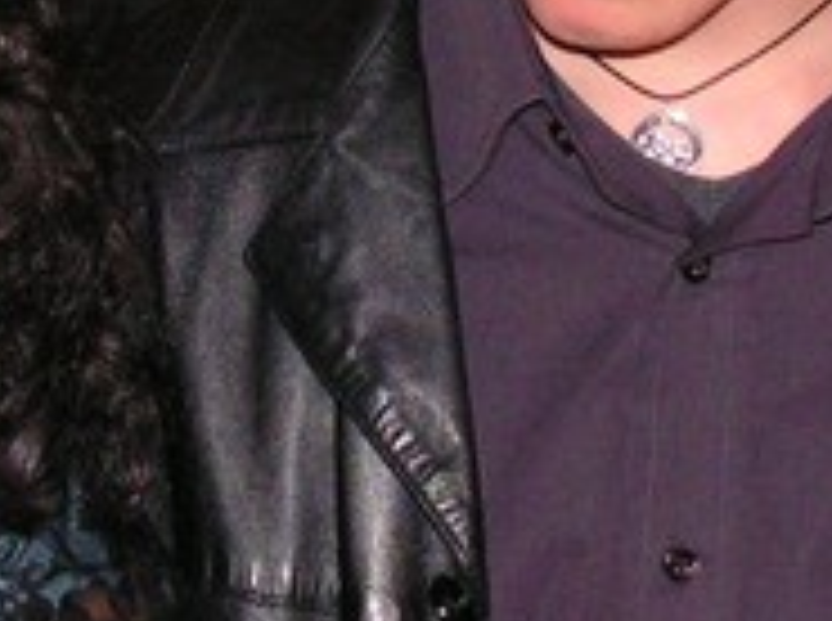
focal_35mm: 156
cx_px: 382
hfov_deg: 12.7
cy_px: 45
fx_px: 3742
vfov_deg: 9.4
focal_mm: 6
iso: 200
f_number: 3.2
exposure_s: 1/40
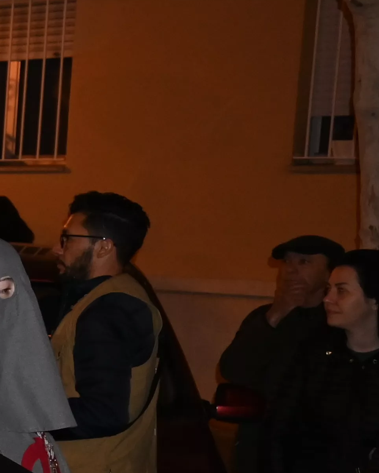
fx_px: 1458
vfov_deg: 18.4
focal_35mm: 104
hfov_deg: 11.3
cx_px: -634
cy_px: 346
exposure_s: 1/60
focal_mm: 16
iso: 800
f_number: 5
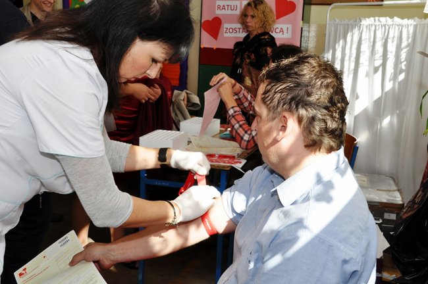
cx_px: 214
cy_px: 142
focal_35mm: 48
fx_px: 570
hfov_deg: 41.2
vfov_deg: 28.0
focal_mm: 32
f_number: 13
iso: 320
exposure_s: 1/125
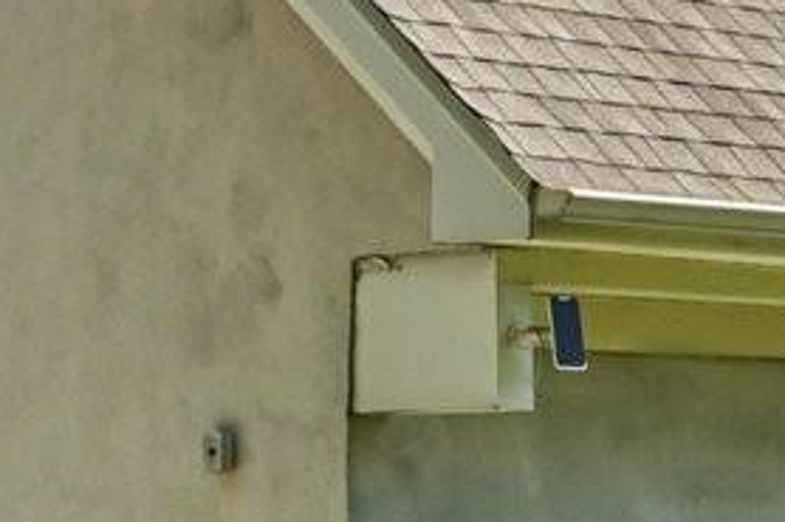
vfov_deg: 6.2
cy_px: 447
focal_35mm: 221
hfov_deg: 8.9
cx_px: -689
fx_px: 4816
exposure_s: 1/90
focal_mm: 20
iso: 100
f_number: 8
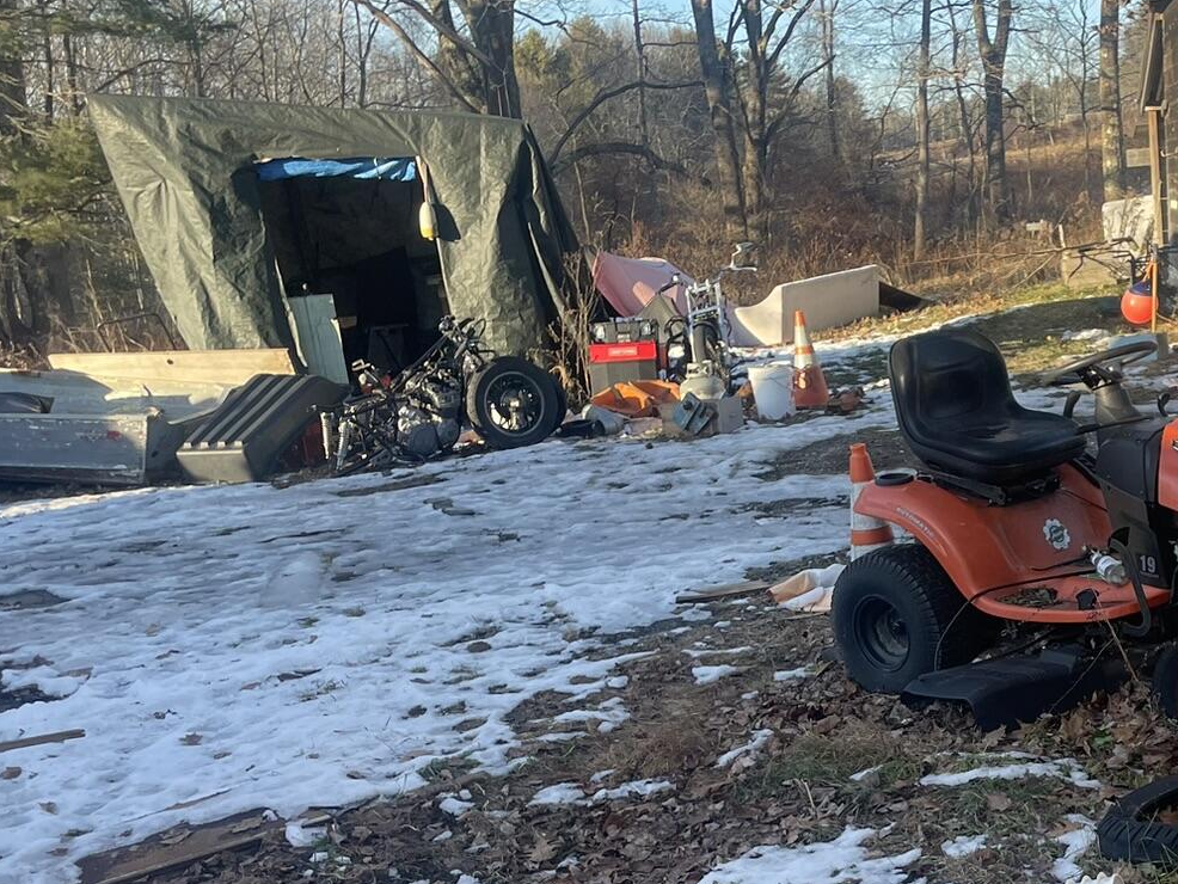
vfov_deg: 26.4
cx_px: 968
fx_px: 1838
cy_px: 737
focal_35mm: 54
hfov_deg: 34.3
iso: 32
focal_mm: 4.2
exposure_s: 1/550
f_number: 1.6
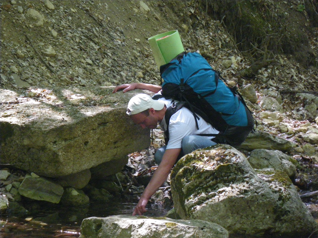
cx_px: 159
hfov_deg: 17.1
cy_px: 119
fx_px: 1056
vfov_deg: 12.9
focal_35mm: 115
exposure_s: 1/160
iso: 500
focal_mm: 20.6
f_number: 5.2
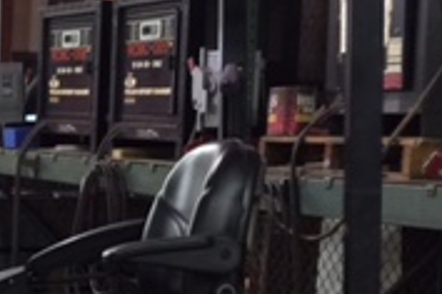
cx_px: -182
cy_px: 361
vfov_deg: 12.3
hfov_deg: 17.3
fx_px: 1338
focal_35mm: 109
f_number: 2.2
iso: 64
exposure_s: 1/4
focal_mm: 4.15
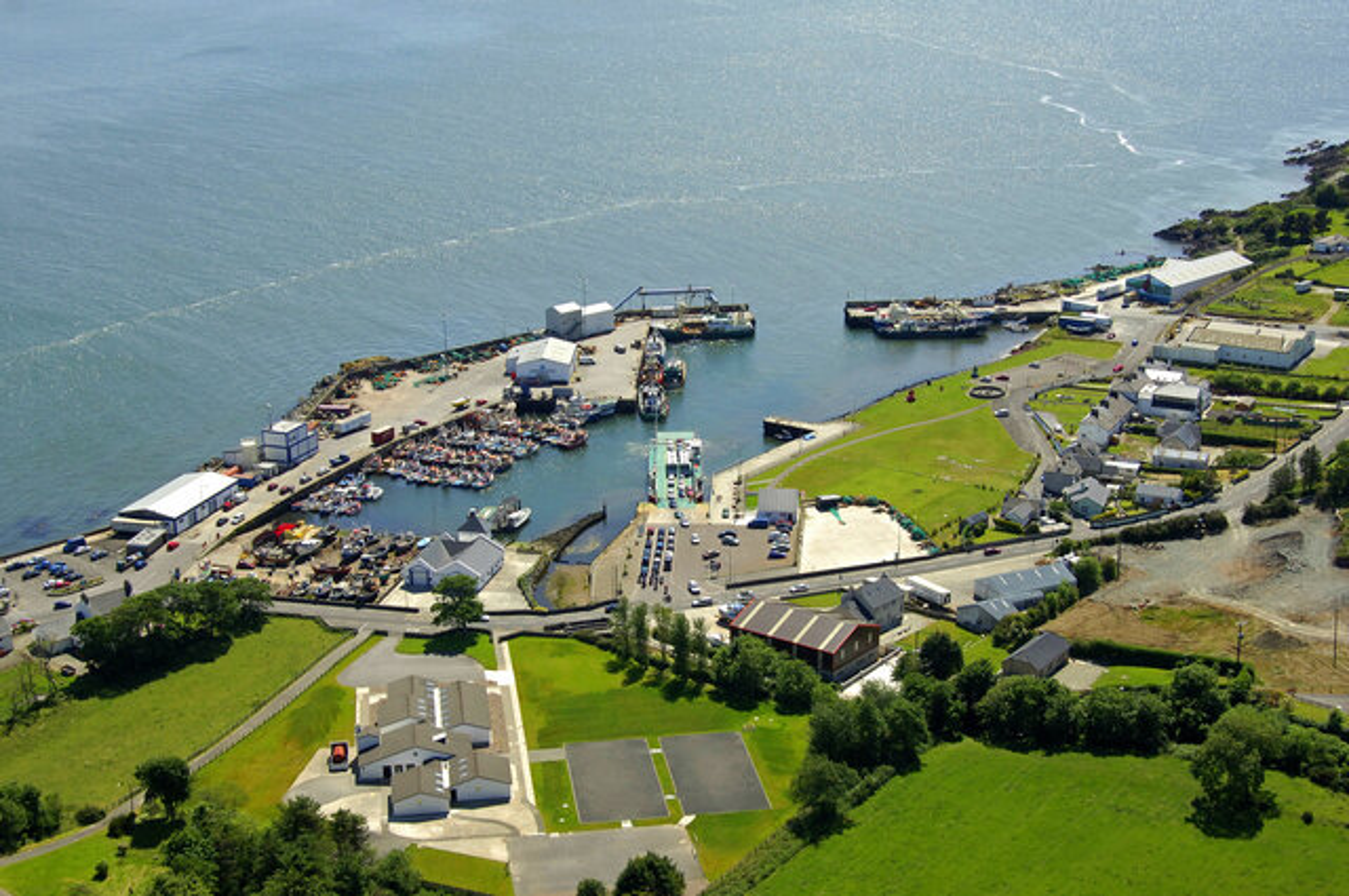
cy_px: 448
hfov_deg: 38.9
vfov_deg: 26.4
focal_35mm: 51
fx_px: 1909
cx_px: 674
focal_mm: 34
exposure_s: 1/1000
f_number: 7.6
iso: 400
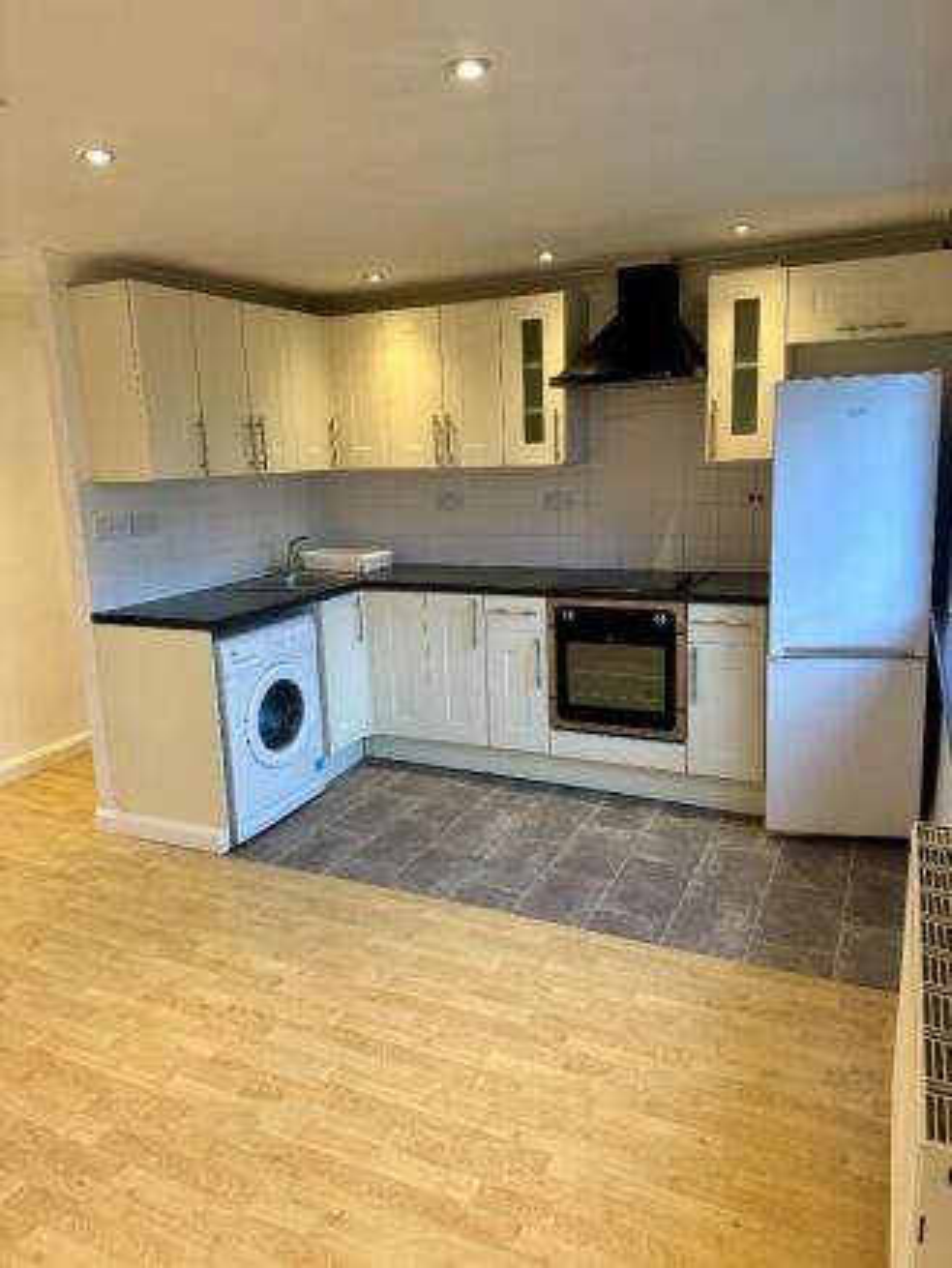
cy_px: 634
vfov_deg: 71.6
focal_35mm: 24
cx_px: 476
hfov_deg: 56.8
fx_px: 880
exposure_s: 1/100
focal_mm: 6.86
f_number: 1.78
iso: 160
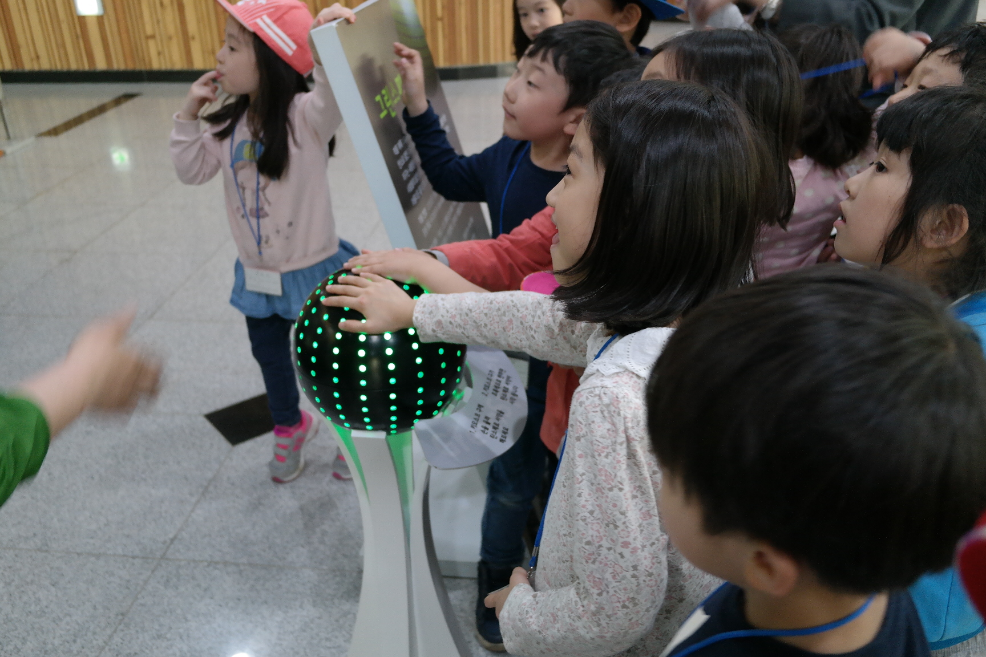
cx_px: 493
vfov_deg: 40.0
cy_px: 328
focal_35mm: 33
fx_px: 904
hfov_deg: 57.2
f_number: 3.5
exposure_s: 1/40
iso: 800
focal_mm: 22
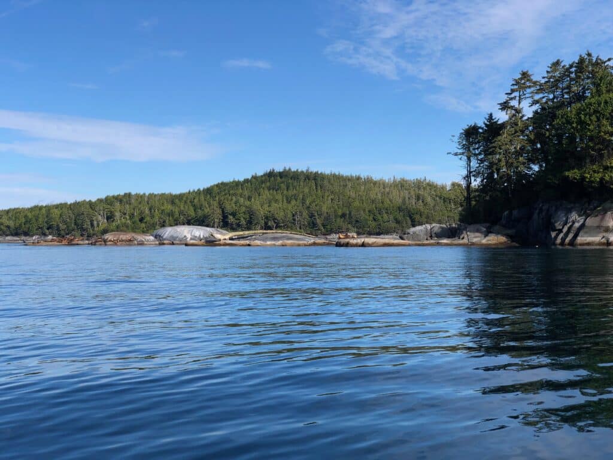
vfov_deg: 28.0
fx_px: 921
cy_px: 230
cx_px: 306
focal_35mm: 52
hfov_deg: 36.8
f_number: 2.4
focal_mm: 6
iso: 16
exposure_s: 1/1116
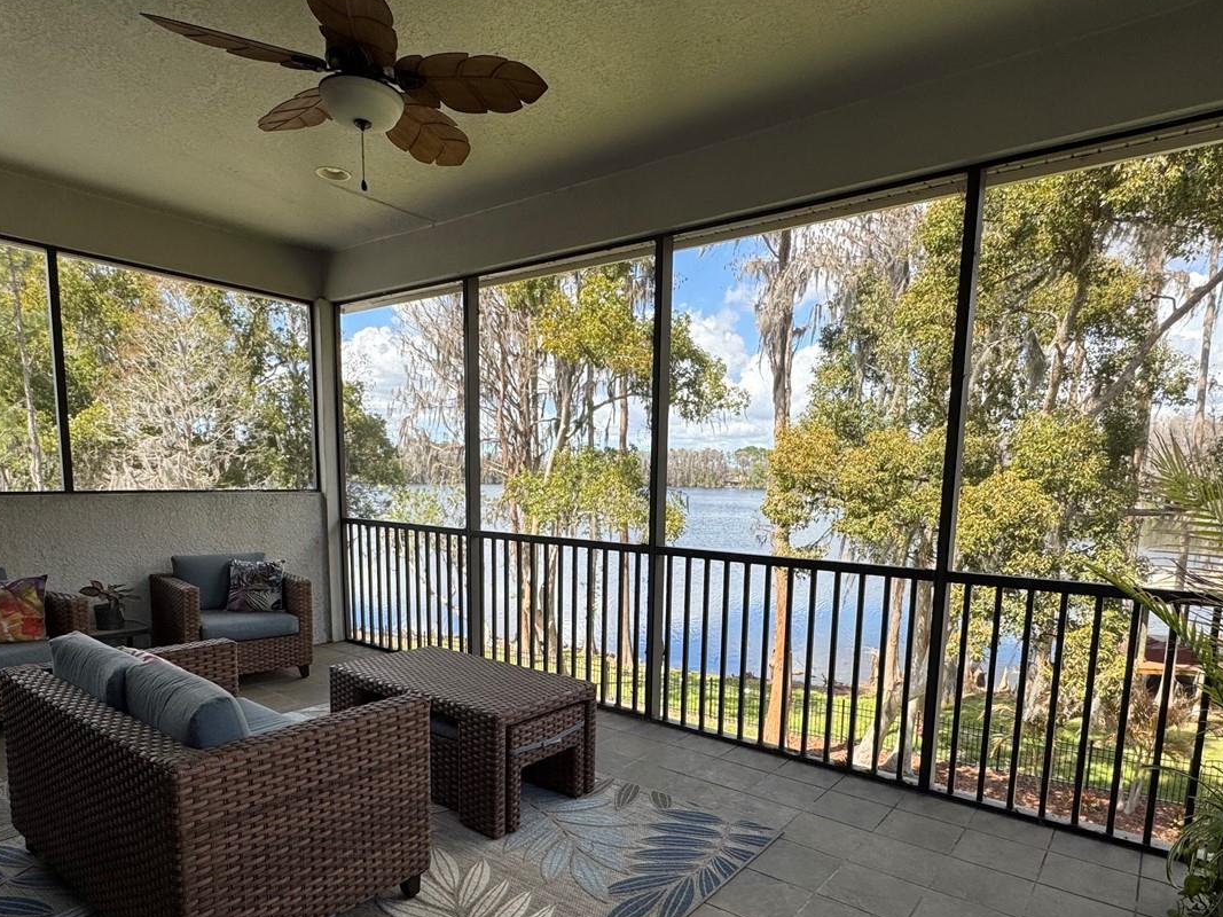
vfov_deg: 62.4
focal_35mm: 21
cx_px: 612
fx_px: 742
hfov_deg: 79.0
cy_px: 583
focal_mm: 2.22
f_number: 2.2
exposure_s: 1/423
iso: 40
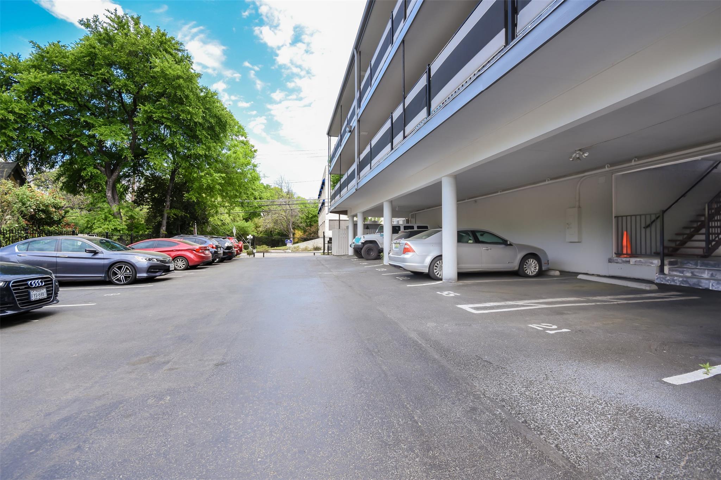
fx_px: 300
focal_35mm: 15
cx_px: 360
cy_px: 240
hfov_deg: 100.4
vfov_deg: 77.3
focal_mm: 10
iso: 200
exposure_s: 1/80
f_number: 8
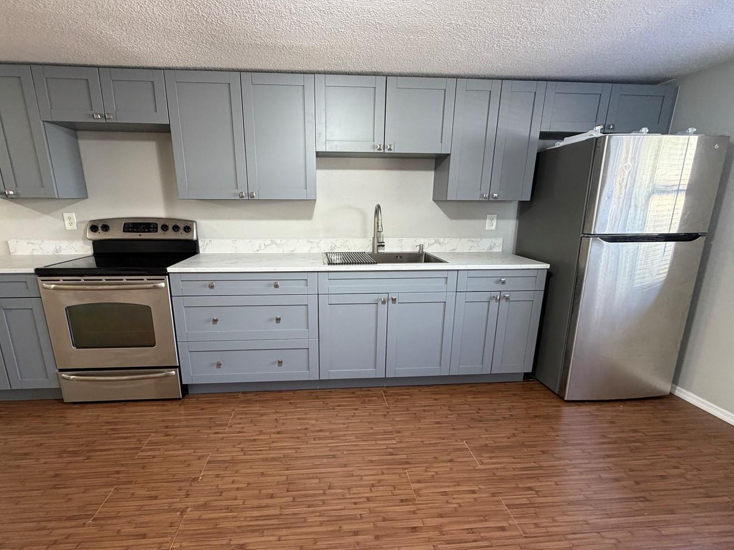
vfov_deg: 74.6
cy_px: 295
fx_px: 360
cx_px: 347
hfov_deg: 91.0
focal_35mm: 17
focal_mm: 2.22
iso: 250
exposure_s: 1/60
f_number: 2.2
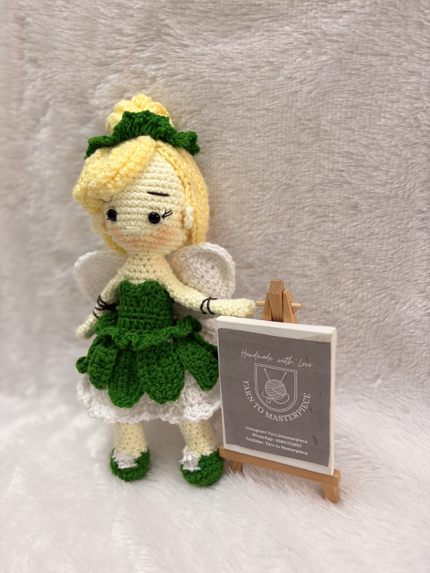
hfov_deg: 53.1
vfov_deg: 67.3
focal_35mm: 26
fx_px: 431
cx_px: 215
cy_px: 286
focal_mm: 5.96
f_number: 1.6
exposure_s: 1/50
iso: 125
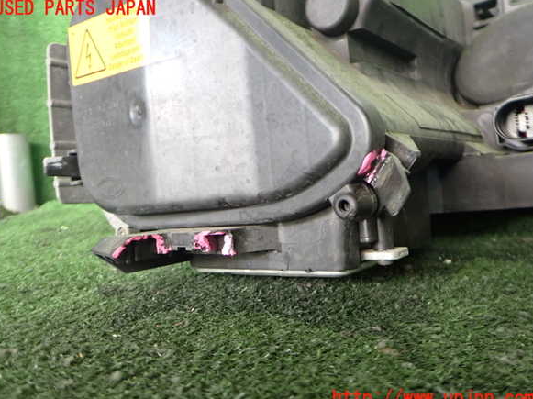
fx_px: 477
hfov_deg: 58.4
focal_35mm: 31
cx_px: 264
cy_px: 204
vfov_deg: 45.4
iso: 500
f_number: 2.3
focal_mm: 5.4
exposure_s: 1/30
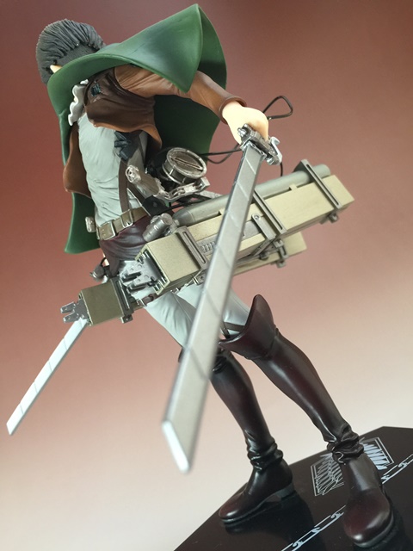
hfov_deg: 48.2
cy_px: 276
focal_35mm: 29
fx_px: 461
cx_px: 206
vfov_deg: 61.7
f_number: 2.2
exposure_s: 1/17
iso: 80
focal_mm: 4.15
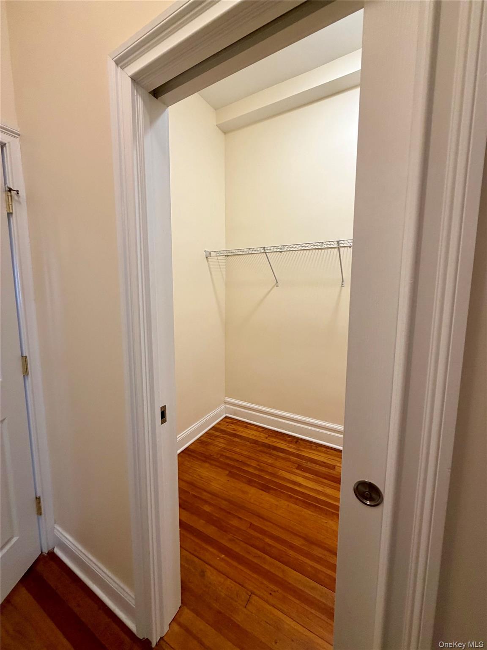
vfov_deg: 102.1
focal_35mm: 14
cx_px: 244
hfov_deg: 85.7
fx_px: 263
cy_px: 325
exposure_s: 1/60
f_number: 2.2
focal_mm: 2.22
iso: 160
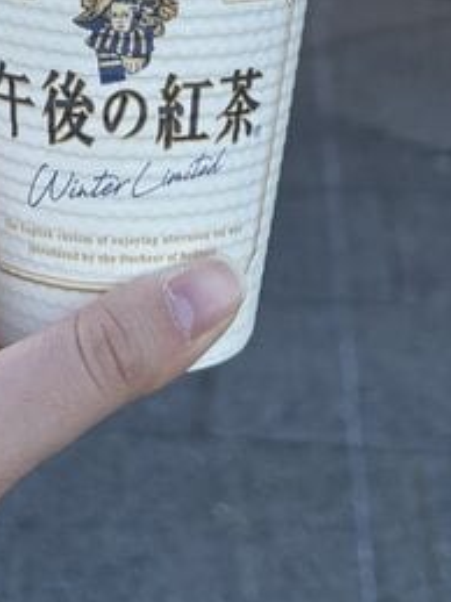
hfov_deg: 14.2
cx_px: 163
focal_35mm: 104
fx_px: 1808
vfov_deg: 16.5
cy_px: -401
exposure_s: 1/667
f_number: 1.6
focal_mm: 5.96
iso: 64
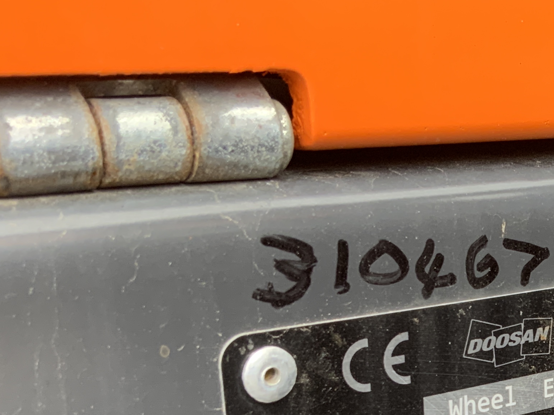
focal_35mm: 76
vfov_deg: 18.4
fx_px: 1216
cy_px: 488
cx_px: 627
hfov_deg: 23.8
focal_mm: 3
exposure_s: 1/122
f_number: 1.8
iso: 32
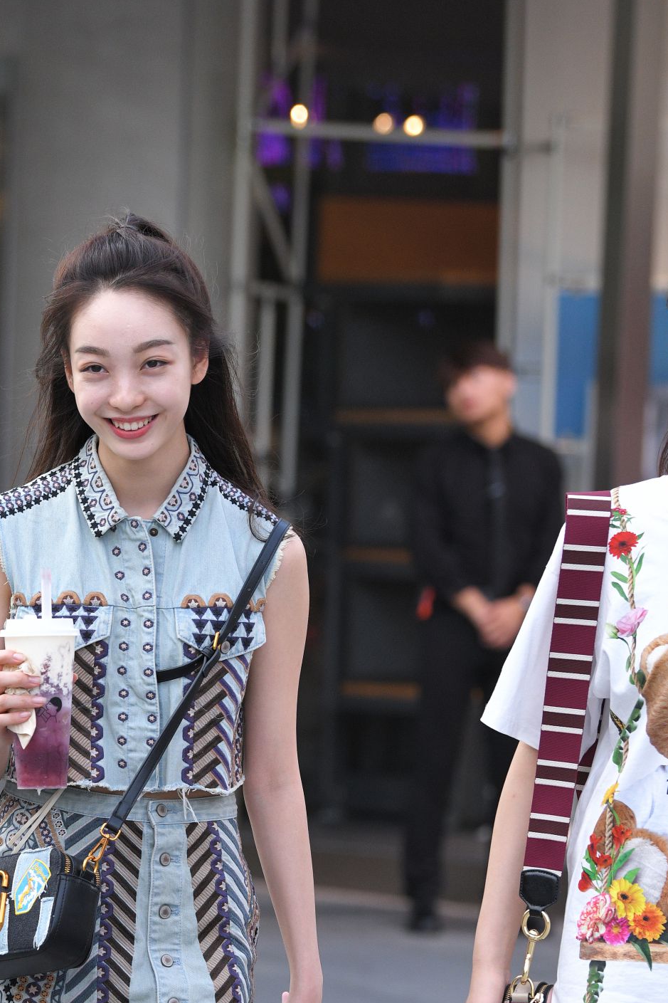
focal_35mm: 232
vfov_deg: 8.8
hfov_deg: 5.9
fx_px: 6458
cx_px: 117
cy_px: 895
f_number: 4
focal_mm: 120
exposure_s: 1/640
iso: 900
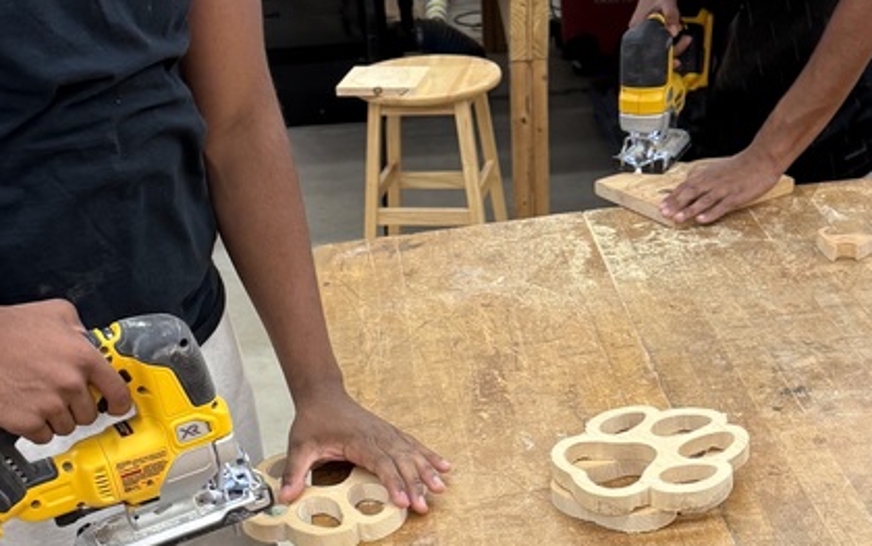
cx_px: 459
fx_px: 1474
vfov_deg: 20.6
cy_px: 488
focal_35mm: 62
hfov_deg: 32.9
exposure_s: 1/120
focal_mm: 6.76
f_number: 1.78
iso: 160
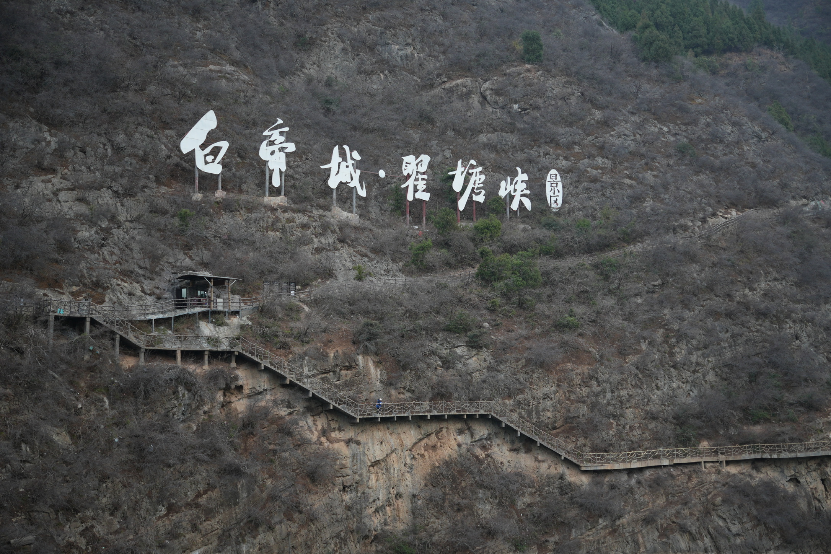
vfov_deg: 31.1
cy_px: 277
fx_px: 997
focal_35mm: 43
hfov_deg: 45.2
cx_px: 416
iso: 200
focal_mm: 28.8
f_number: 2.8
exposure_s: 1/50
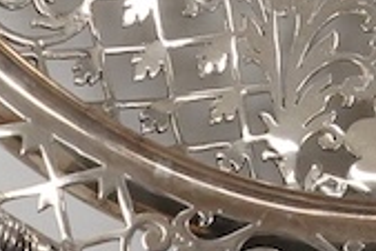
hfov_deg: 6.8
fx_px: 3136
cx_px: 364
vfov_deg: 4.5
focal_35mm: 300
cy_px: -324
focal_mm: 30
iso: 2500
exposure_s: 1/100
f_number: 20
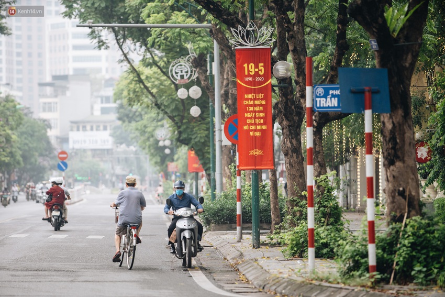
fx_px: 2287
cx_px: 222
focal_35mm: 185
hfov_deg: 11.1
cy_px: 148
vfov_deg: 7.4
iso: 800
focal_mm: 185
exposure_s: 1/320
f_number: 2.8
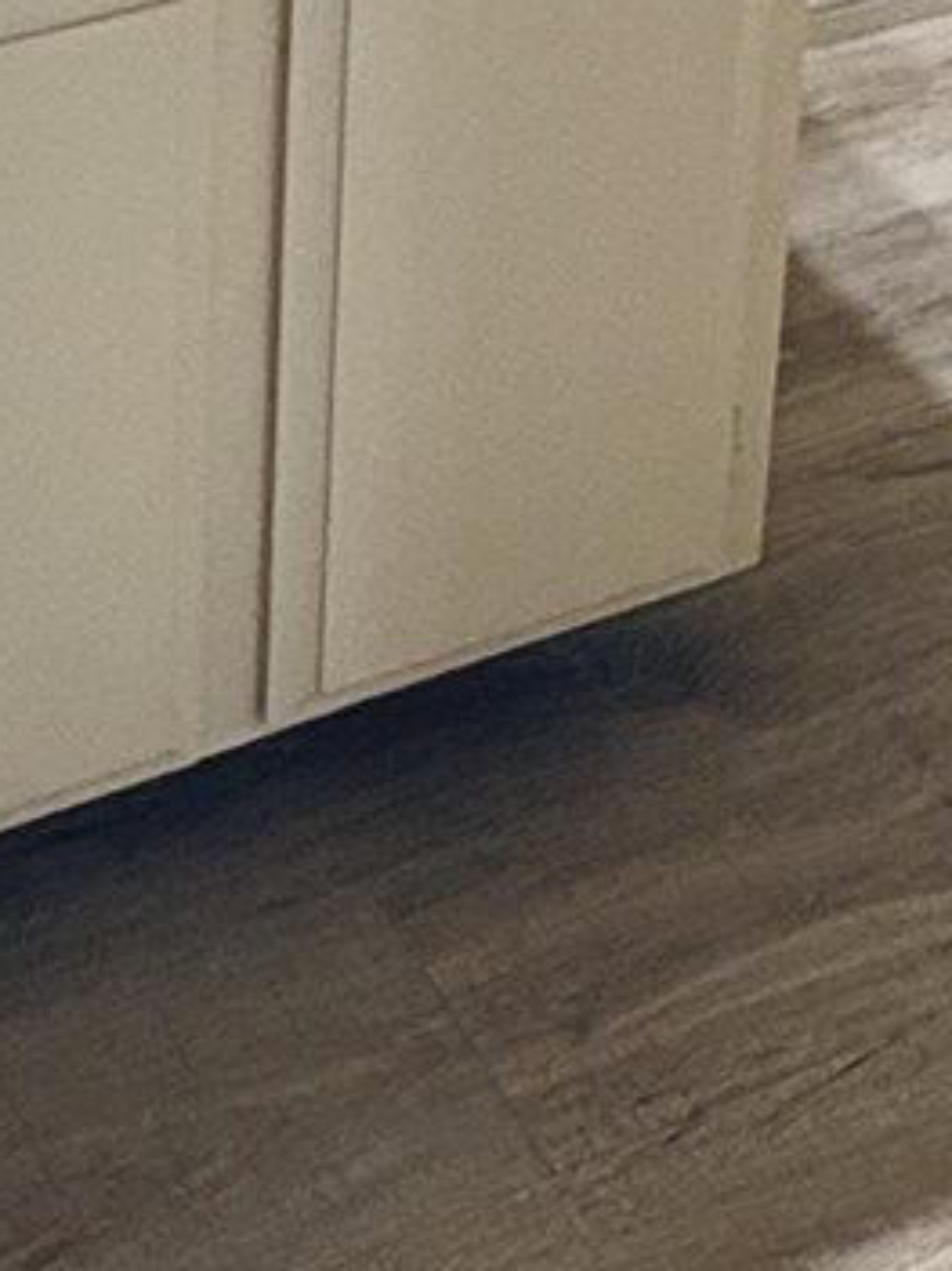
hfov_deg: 15.9
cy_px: -873
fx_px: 3376
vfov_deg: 17.9
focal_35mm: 92
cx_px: 199
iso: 200
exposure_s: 1/60
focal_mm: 2.22
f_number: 2.2
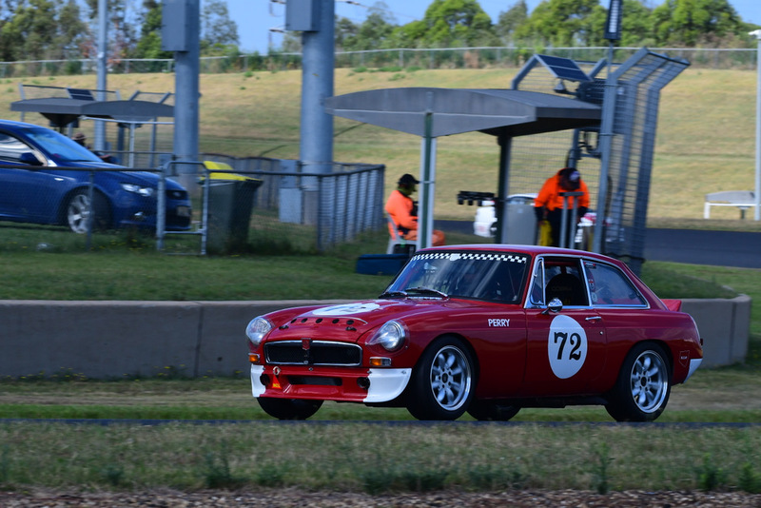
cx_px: 380
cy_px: 254
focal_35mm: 300
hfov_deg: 6.9
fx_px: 6344
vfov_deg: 4.6
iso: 500
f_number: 11
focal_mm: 200
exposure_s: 1/640
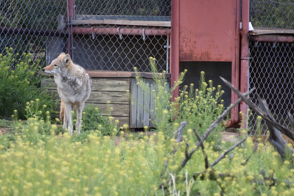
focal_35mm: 458
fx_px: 3739
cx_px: 145
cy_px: 110
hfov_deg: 4.5
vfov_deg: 3.0
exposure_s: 1/640
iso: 800
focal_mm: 300
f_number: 5.6
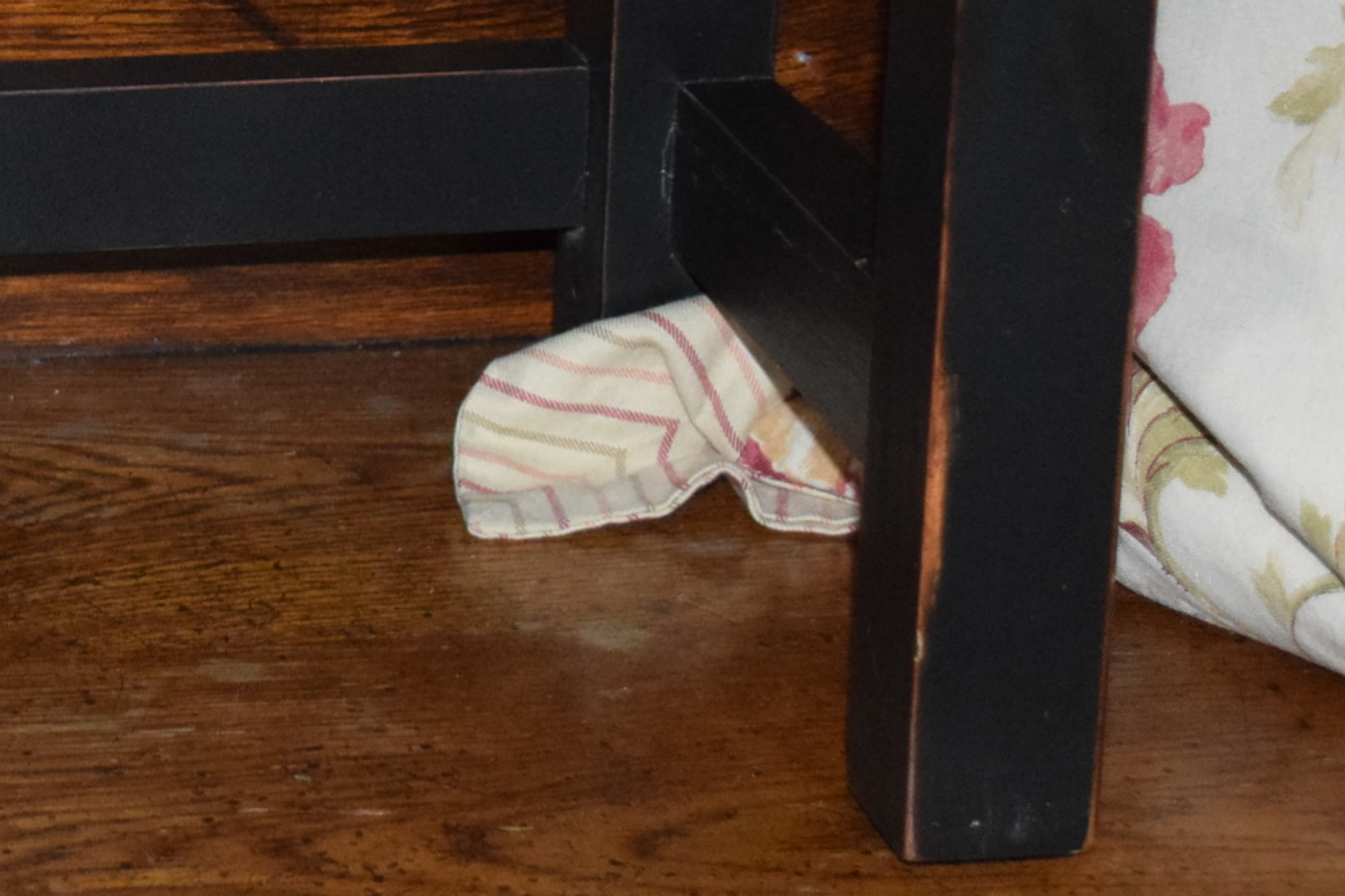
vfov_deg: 9.7
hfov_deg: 14.5
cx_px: 65
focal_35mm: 140
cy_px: -116
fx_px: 5211
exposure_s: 1/60
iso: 3200
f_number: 4.2
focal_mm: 31
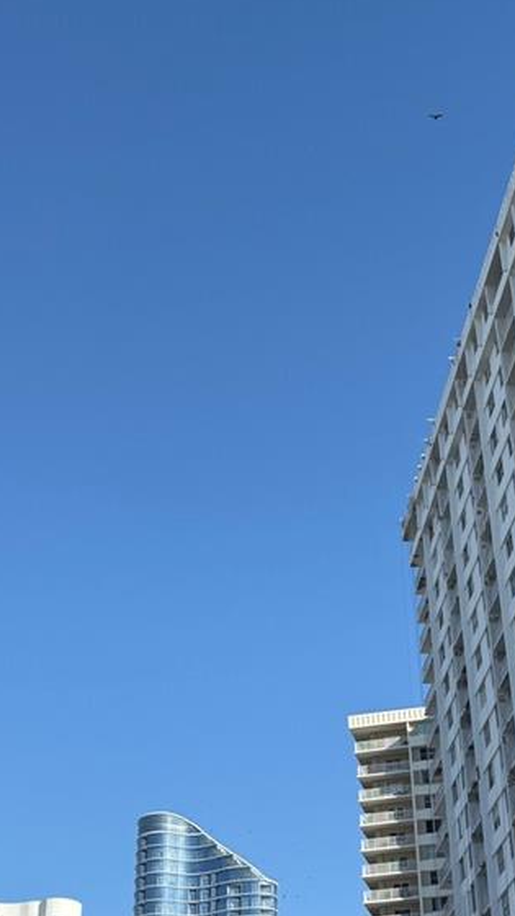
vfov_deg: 37.1
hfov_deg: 21.3
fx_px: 1360
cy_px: 368
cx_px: 360
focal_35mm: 56
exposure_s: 1/4167
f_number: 1.78
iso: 80
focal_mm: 6.76
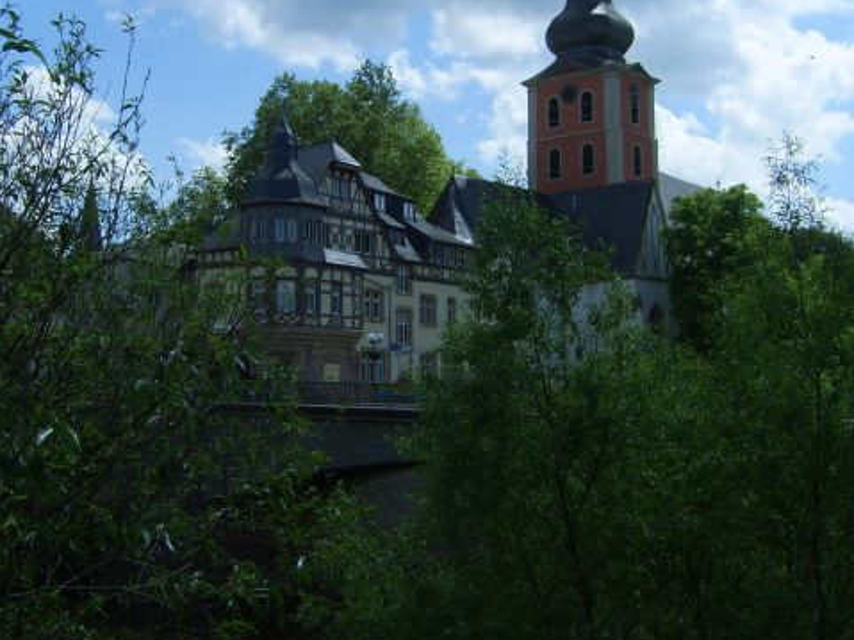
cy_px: 207
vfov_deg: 26.8
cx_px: 376
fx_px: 1332
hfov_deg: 35.5
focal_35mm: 54
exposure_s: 1/500
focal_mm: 7.8
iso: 50
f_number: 6.4
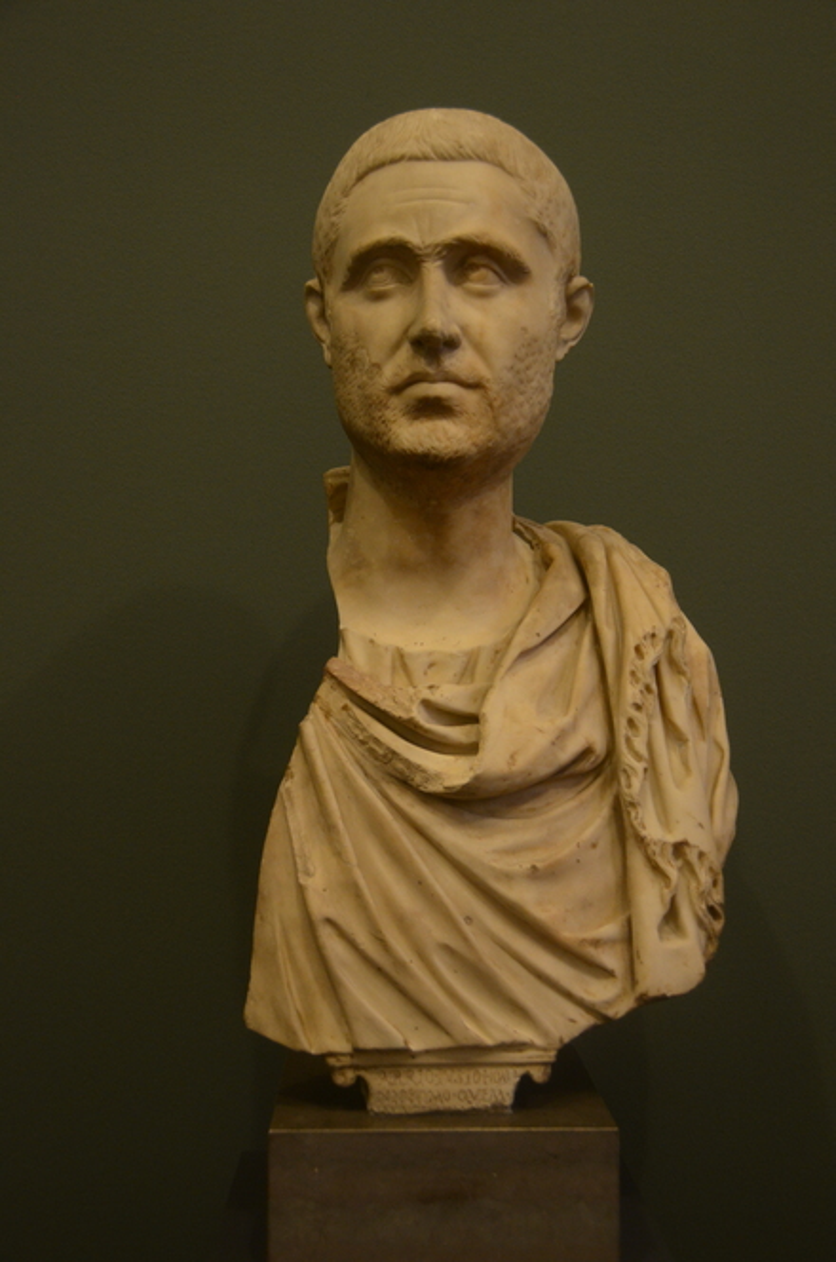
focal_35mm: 44
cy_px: 631
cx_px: 418
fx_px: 1521
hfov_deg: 30.7
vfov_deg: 45.0
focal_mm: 29
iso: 1250
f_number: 4
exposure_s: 1/13
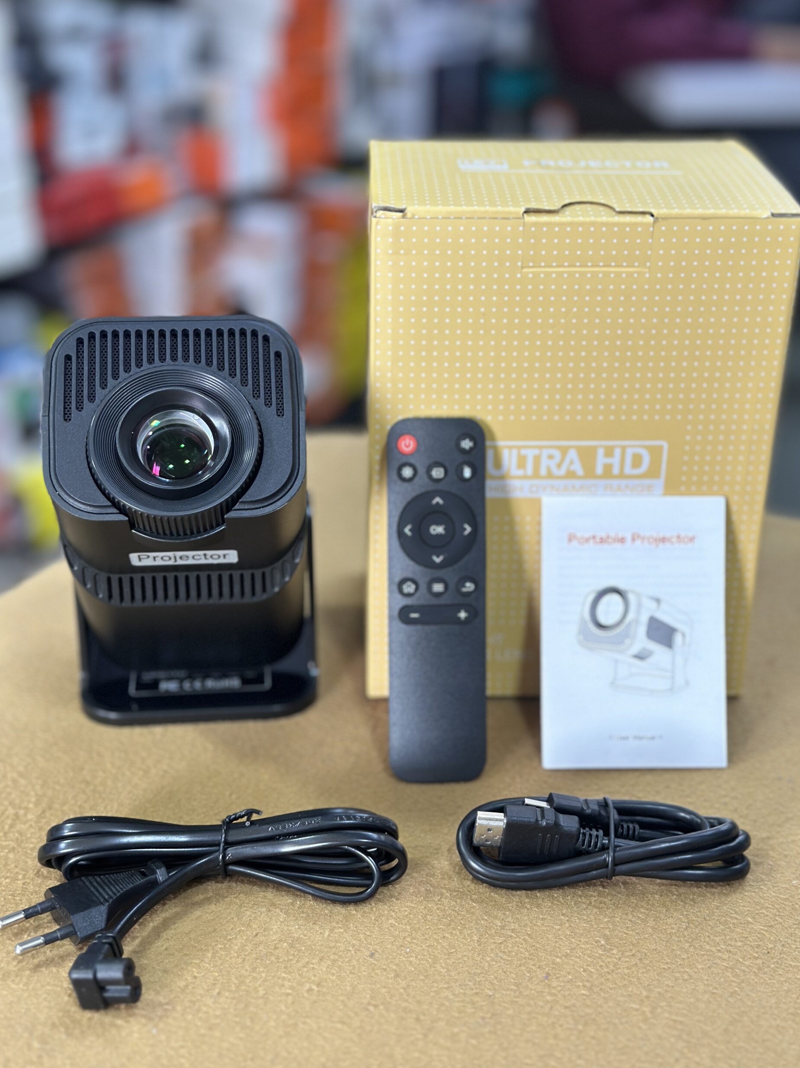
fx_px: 1541
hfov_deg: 29.1
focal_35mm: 50
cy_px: 542
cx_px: 416
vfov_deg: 38.2
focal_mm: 6.86
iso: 200
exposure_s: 1/50
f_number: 1.78
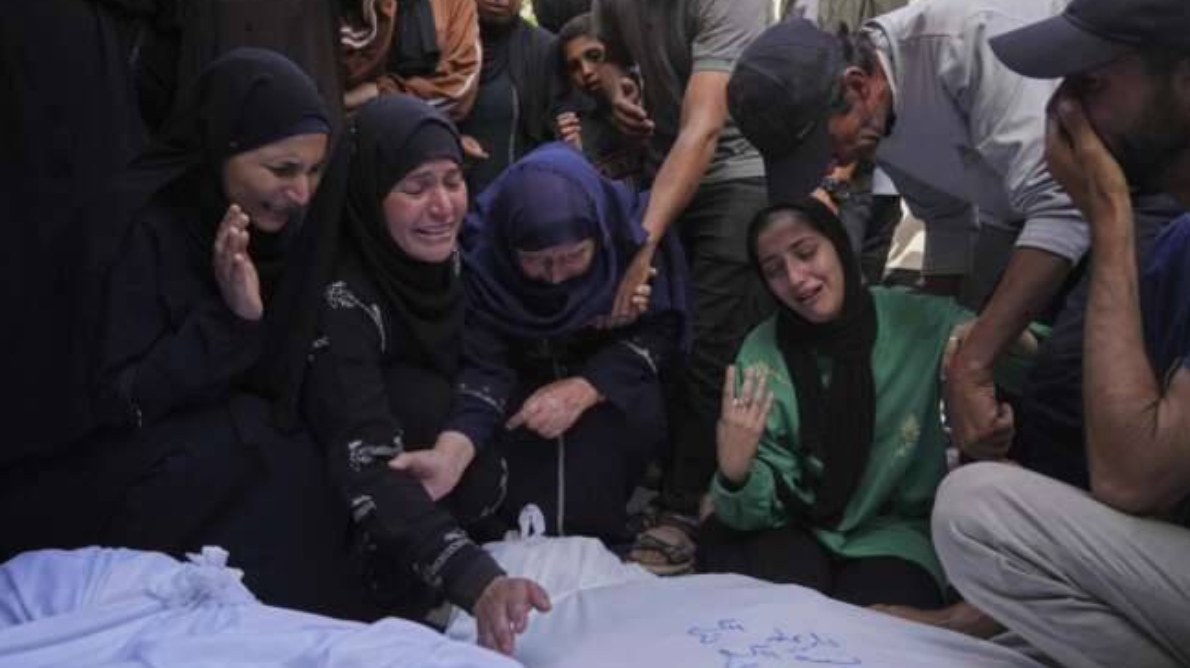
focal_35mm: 26
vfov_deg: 44.3
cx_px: 580
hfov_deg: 71.9
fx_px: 820
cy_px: 308
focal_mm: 24
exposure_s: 1/640
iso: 400
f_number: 4
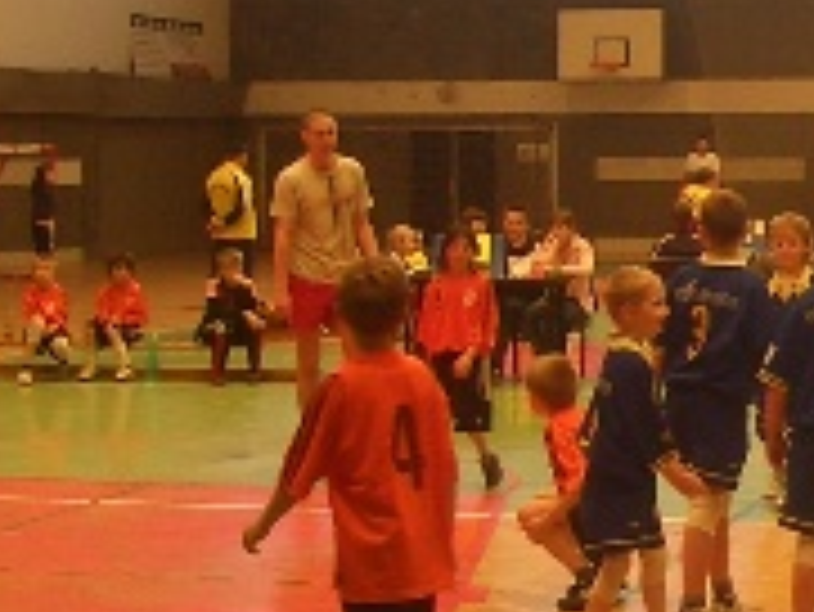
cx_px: 760
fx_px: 2730
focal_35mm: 116
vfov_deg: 12.8
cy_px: 184
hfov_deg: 16.7
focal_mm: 5.8
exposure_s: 1/60
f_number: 2.6
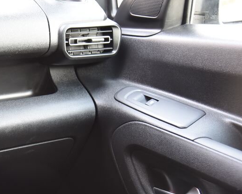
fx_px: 509
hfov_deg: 25.5
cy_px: 113
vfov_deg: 21.5
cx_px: 2
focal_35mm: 71
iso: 500
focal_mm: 38
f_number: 4
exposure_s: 1/15
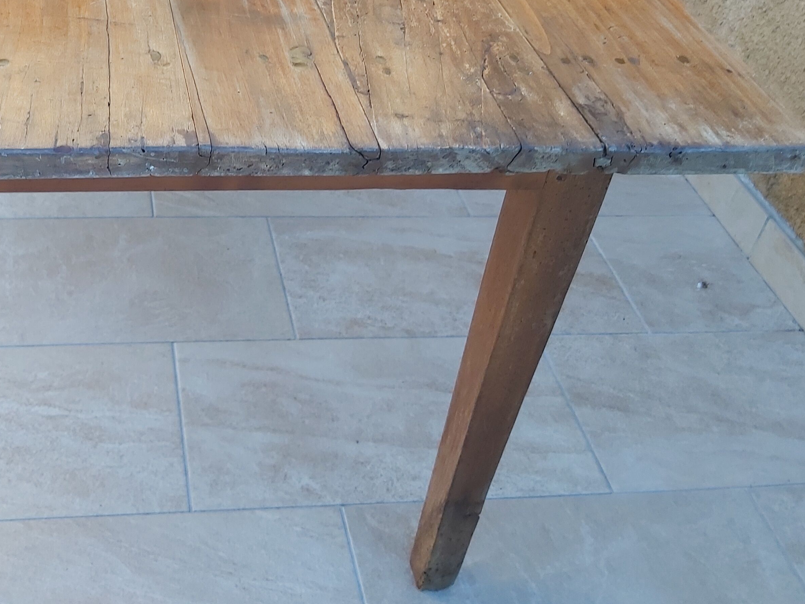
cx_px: 218
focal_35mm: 44
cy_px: 125
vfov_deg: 32.0
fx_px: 1023
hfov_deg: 41.9
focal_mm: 3.92
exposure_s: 1/195
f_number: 1.7
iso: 64
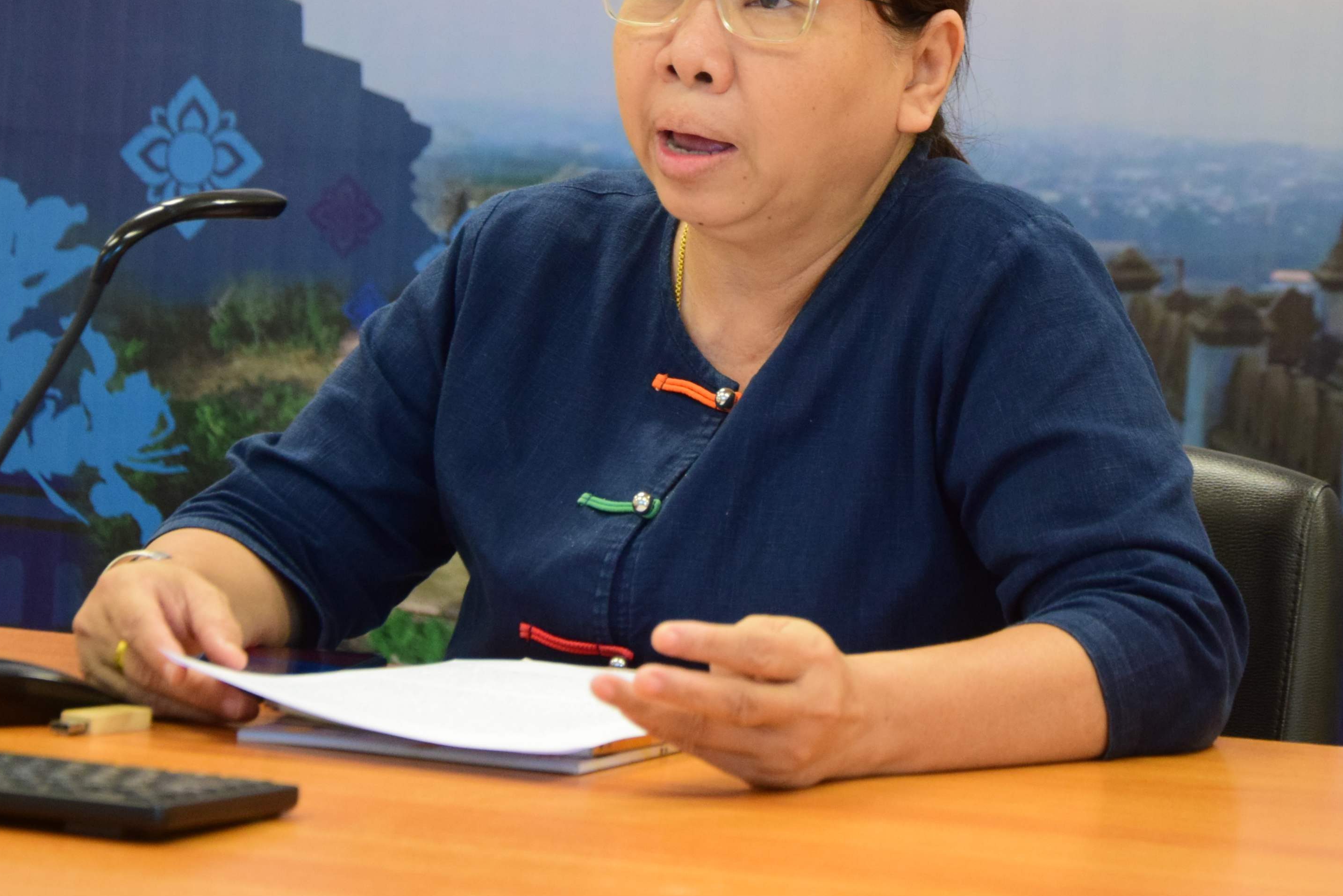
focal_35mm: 122
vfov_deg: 11.2
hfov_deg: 16.8
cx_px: 774
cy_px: 198
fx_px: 4552
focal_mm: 52
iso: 1600
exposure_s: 1/60
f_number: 5
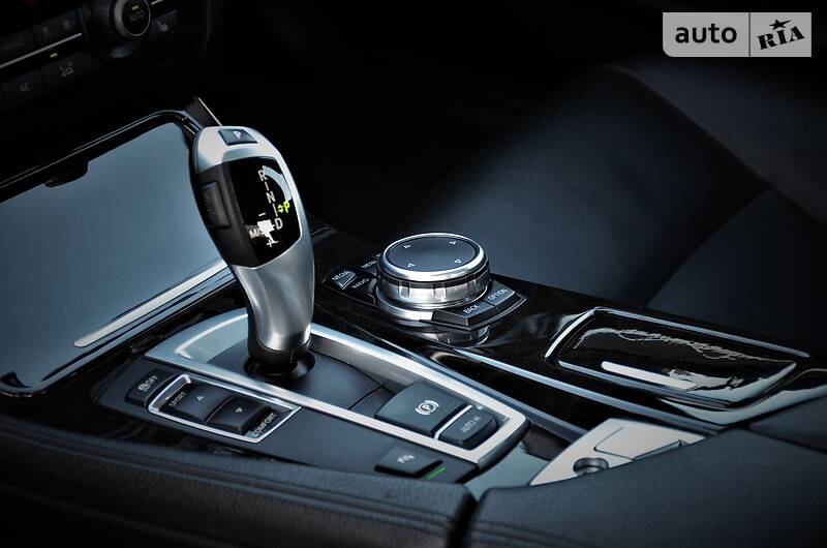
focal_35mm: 93
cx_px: 414
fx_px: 2132
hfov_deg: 22.0
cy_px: 274
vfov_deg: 14.6
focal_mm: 62
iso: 1400
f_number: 5.3
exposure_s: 1/125
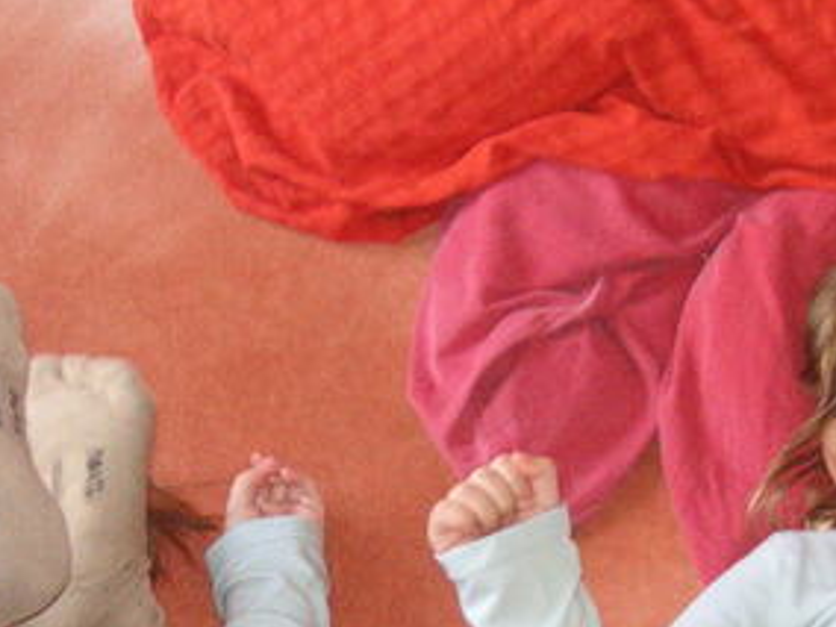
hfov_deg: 18.4
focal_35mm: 107
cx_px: 439
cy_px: 548
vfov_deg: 13.7
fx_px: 2584
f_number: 2.9
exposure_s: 1/45
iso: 160
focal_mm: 6.3
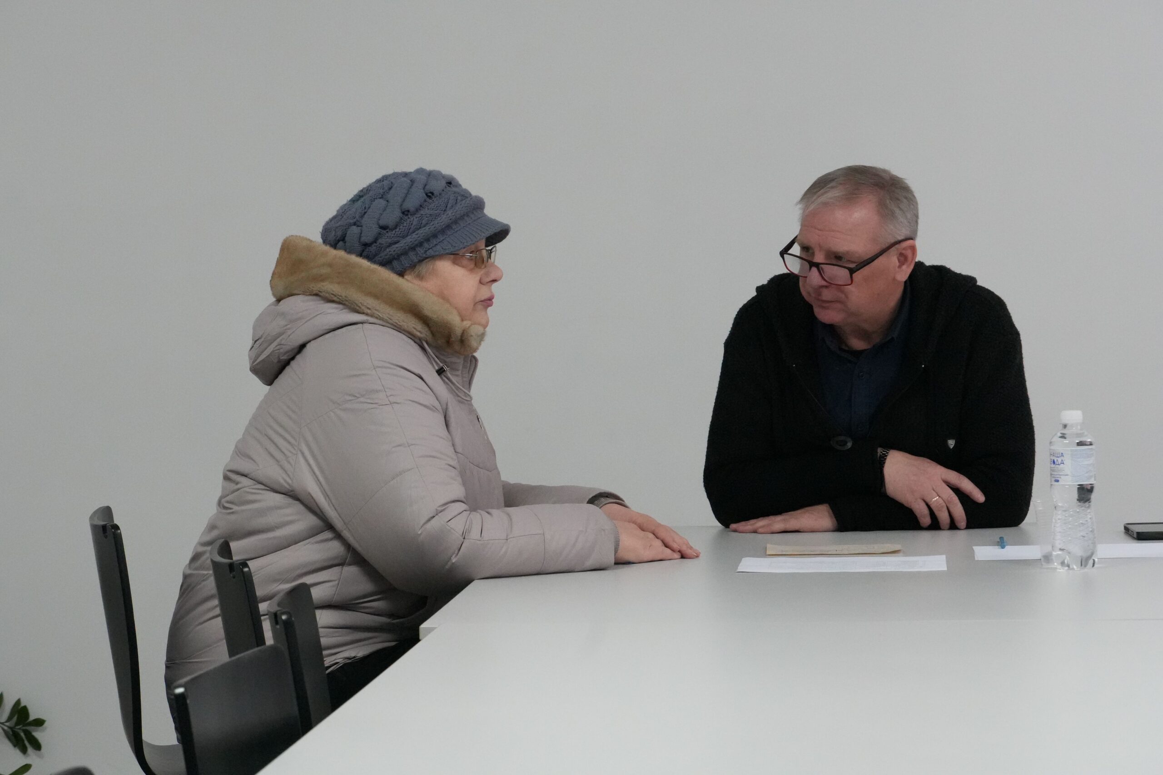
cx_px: 582
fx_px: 3391
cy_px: 388
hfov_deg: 19.5
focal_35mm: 105
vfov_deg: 13.0
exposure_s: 1/125
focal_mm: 70
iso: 6400
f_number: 9
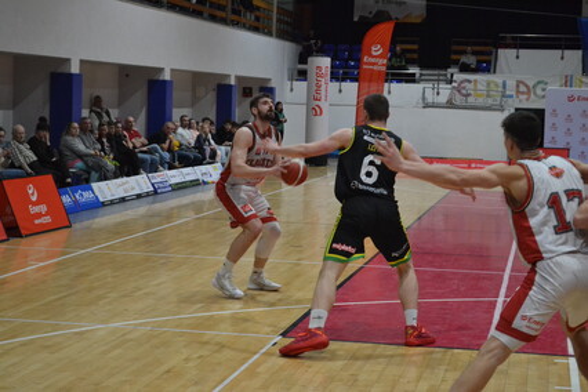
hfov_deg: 24.6
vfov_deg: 16.6
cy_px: 196
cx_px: 294
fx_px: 1347
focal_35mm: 82
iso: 3200
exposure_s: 1/200
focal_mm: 55
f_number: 5.6
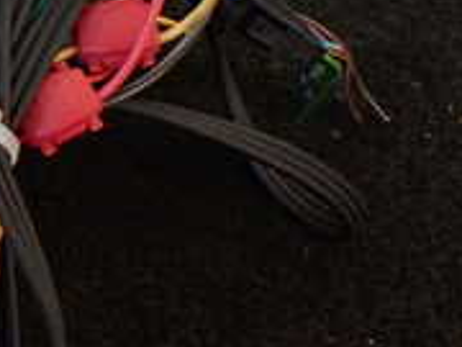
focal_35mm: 100
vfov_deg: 14.7
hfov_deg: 17.1
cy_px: 64
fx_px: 1335
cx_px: -298
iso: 640
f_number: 2.3
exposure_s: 1/125
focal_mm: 5.4
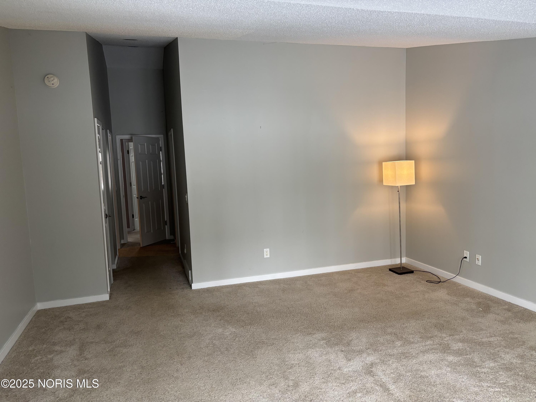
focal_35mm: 26
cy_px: 201
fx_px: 403
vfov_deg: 53.1
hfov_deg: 67.3
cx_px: 268
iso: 125
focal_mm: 5.96
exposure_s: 1/120
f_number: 1.6
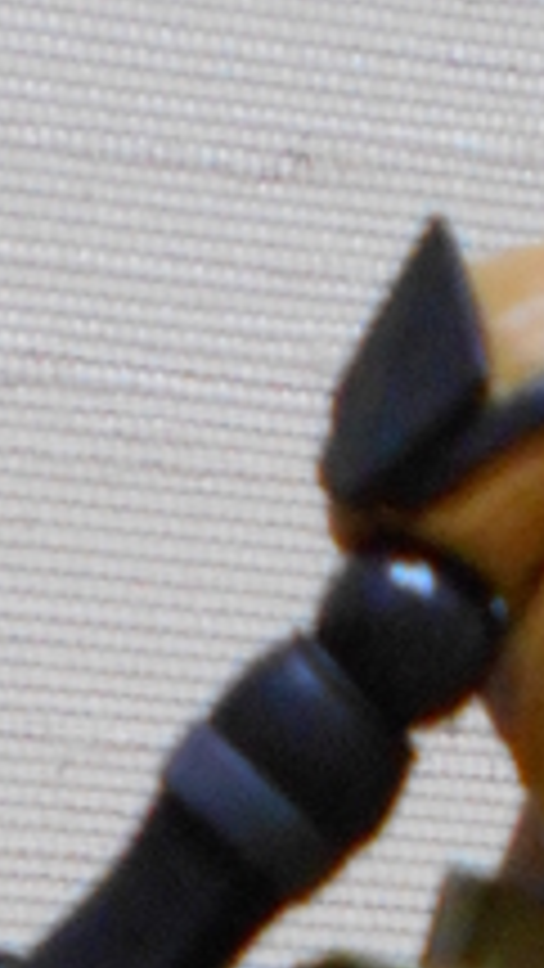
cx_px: 463
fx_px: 4358
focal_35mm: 170
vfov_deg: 10.8
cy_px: 2328
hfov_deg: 7.1
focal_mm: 5.1
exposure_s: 1/13
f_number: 3.4
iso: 400
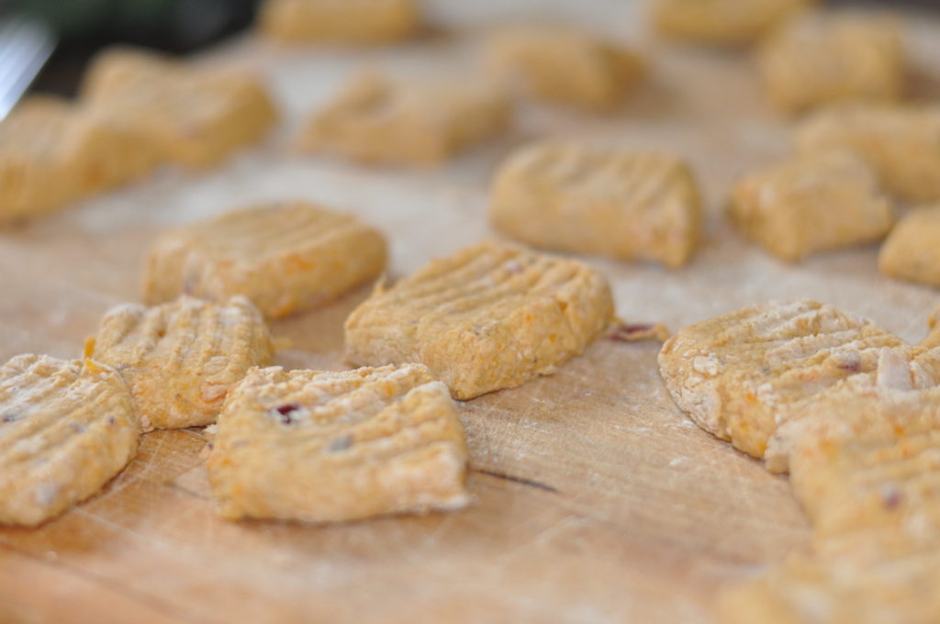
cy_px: 312
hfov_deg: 27.0
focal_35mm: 75
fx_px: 1956
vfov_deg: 18.1
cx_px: 470
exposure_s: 1/60
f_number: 2.8
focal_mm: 50
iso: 800
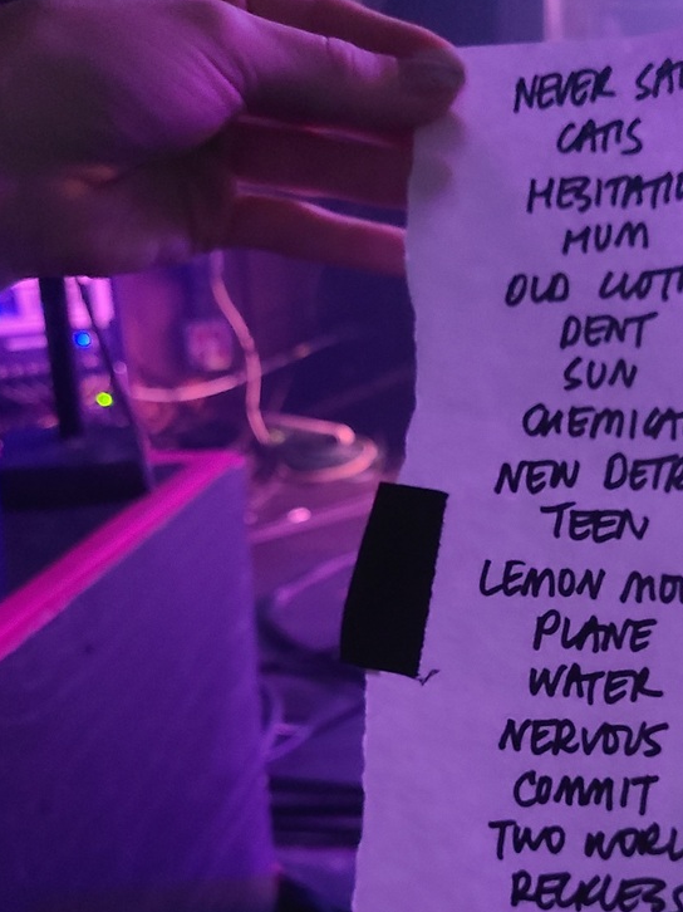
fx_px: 1132
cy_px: 649
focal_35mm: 43
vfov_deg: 42.9
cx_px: 542
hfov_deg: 32.7
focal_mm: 5.4
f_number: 1.8
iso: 1250
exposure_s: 1/14
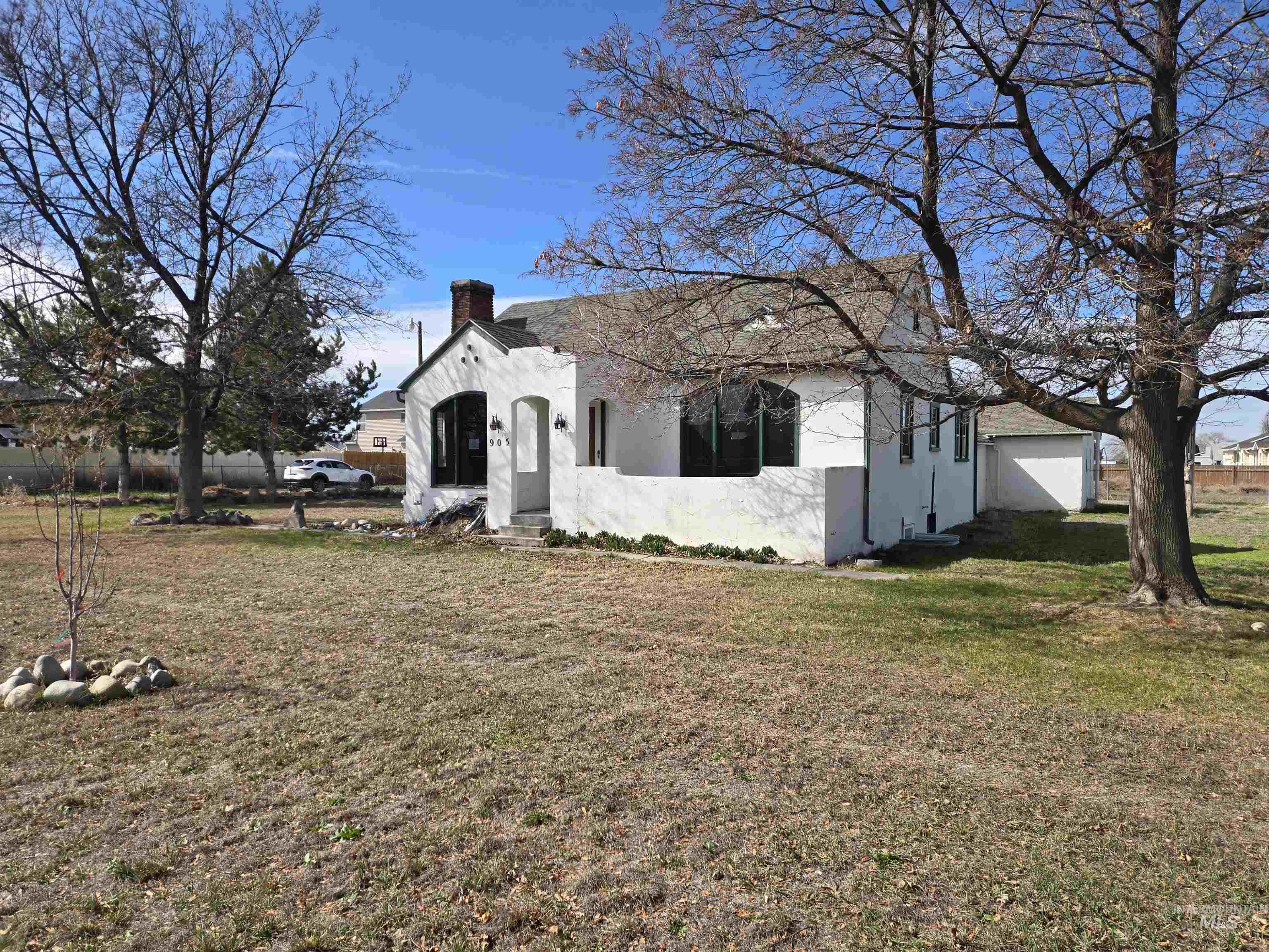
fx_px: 843
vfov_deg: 58.9
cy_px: 476
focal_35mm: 23
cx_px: 634
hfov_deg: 73.9
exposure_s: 1/1628
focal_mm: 5.4
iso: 25
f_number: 1.8
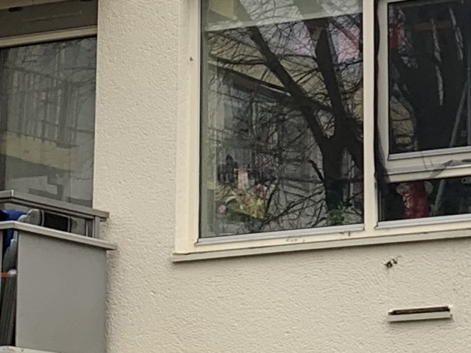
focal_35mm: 168
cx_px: 468
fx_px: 2286
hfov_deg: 11.6
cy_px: 36
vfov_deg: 8.8
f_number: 1.8
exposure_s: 1/146
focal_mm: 4.25
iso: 25
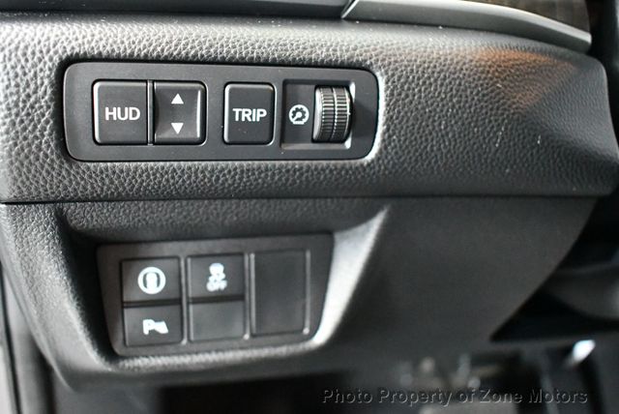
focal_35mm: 40
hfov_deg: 48.4
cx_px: 310
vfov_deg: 33.5
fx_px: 688
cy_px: 207
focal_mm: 20
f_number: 3.5
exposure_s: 1/60
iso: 10000
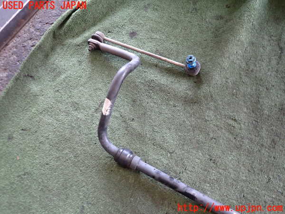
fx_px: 206
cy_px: 107
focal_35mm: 25
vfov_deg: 54.9
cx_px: 142
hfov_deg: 69.4
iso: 250
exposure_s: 1/30
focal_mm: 4.5
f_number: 2
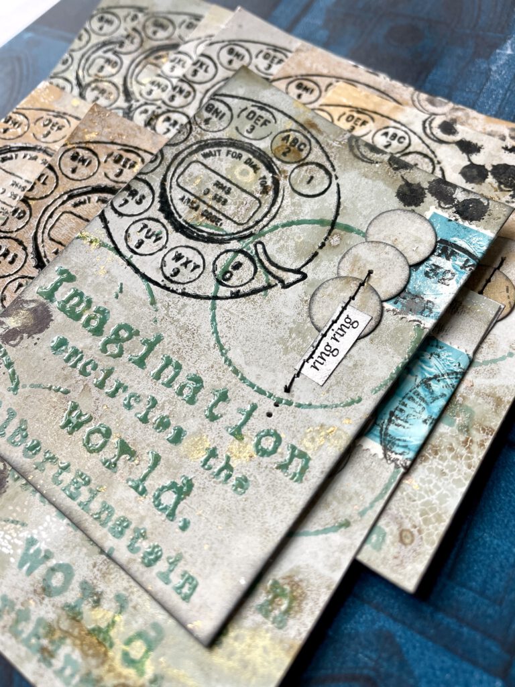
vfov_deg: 67.3
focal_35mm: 26
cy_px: 344
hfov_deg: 53.1
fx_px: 516
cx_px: 258
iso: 64
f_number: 1.6
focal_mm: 4.2
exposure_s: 1/121
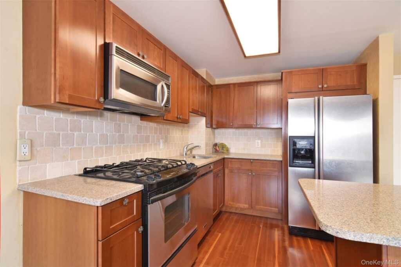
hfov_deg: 95.0
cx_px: 200
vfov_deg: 72.1
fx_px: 184
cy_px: 134
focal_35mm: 16
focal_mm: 11
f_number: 11
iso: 640
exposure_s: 1/25
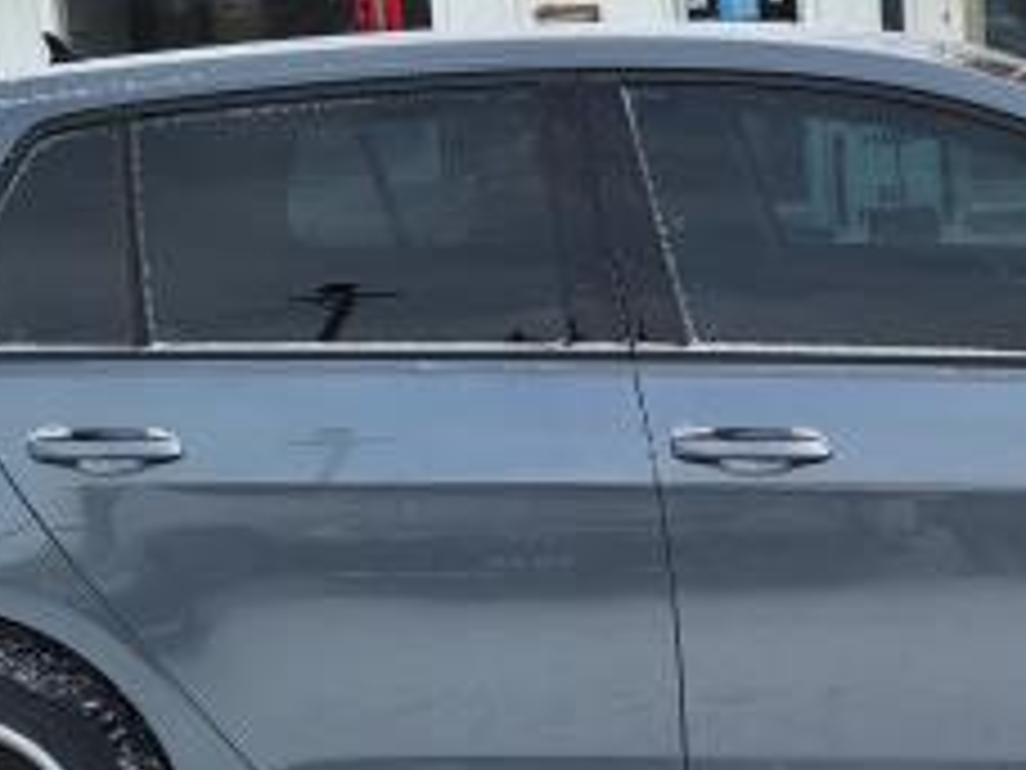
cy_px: 500
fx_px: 2164
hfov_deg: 26.0
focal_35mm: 73
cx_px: 864
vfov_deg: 20.1
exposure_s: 1/1192
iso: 40
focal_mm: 5.4
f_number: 1.8
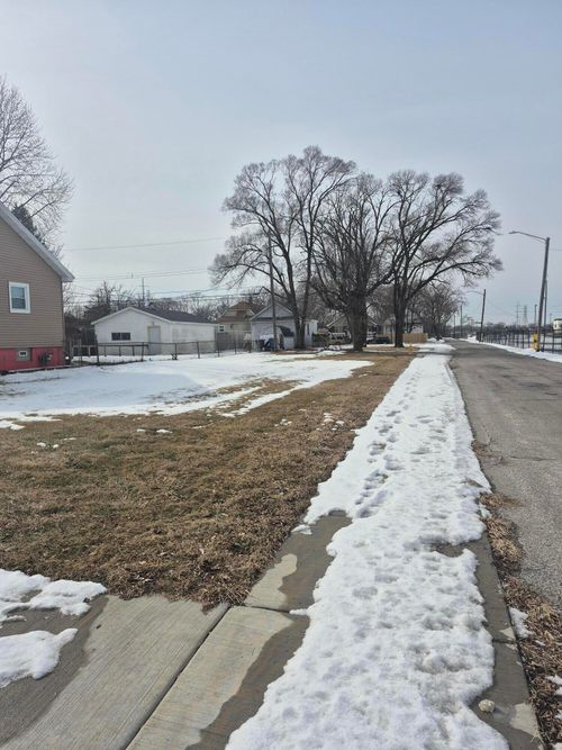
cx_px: 281
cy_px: 375
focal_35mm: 23
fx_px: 498
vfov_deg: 73.9
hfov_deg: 58.9
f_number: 1.8
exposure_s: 1/3248
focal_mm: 5.4
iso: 25
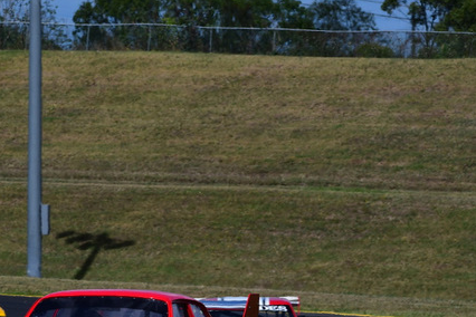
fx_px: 7457
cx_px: 151
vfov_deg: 2.4
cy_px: 267
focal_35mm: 564
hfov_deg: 3.7
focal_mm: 200
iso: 250
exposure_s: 1/640
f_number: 14
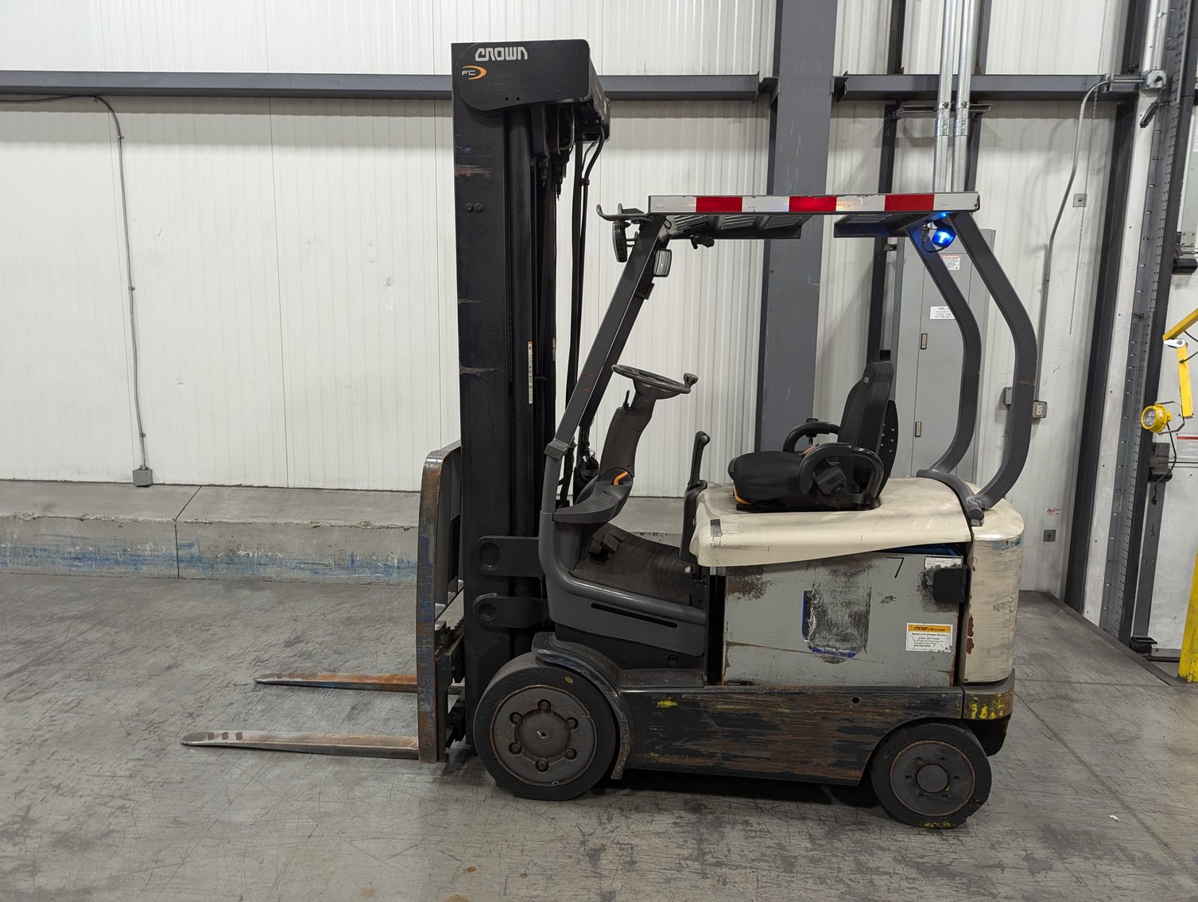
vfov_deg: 56.9
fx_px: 832
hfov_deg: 71.5
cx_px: 599
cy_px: 451
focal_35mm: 24
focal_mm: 6.81
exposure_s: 1/25.5
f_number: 1.85
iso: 96
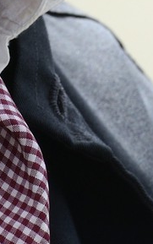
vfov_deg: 1.9
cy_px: -390
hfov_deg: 1.2
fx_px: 7514
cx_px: -47
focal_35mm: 1128
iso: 400
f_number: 10
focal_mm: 200
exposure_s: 1/200
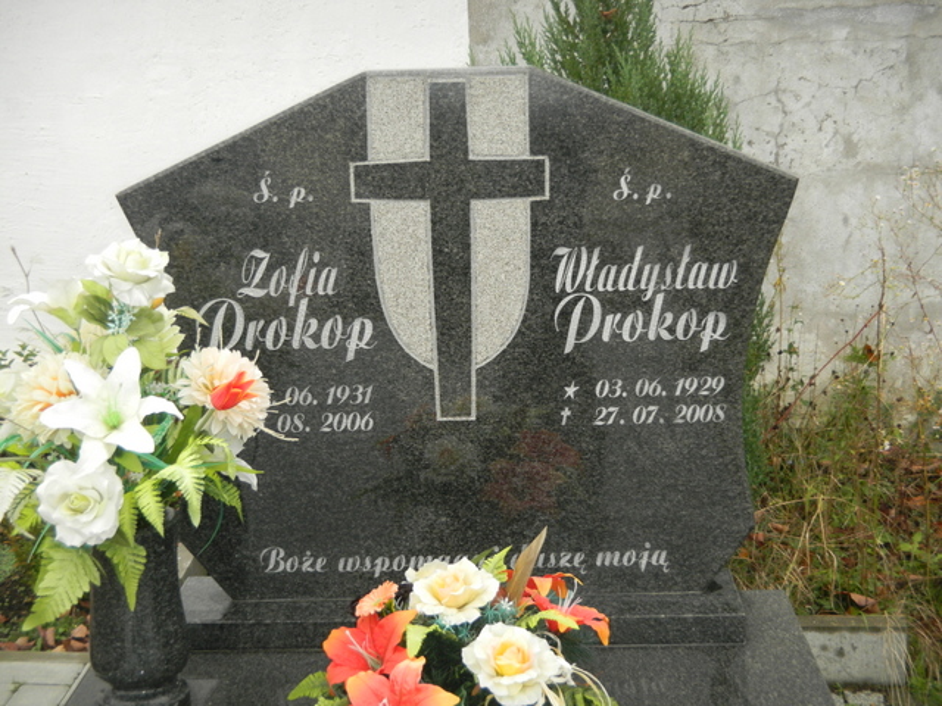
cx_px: 471
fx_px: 1497
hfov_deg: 34.9
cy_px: 353
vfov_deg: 26.6
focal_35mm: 55
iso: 113
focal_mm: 9.9
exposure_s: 1/144
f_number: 4.2
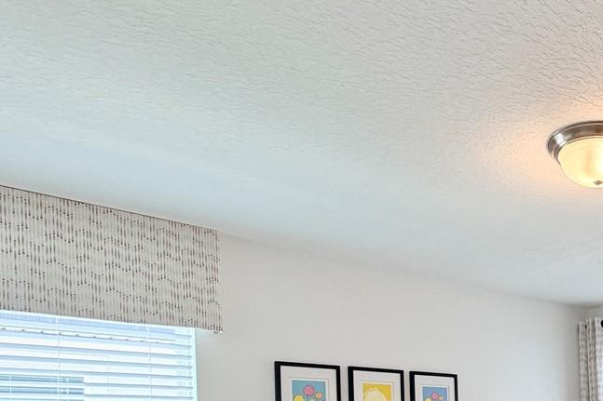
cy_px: 437
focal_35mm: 36
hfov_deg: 43.9
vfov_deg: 32.6
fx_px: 603
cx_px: 626
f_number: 2.2
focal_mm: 2.22
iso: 160
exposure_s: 1/120
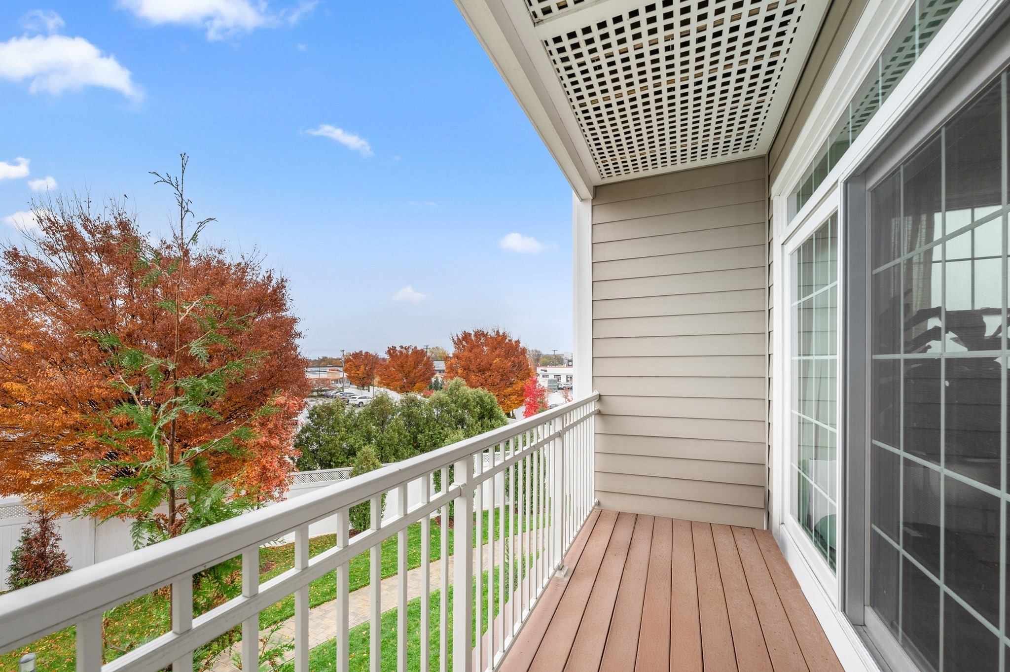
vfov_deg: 81.1
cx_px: 505
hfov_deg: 104.3
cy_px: 336
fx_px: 393
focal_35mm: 14
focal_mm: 14
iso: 100
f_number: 8
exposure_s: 1/15
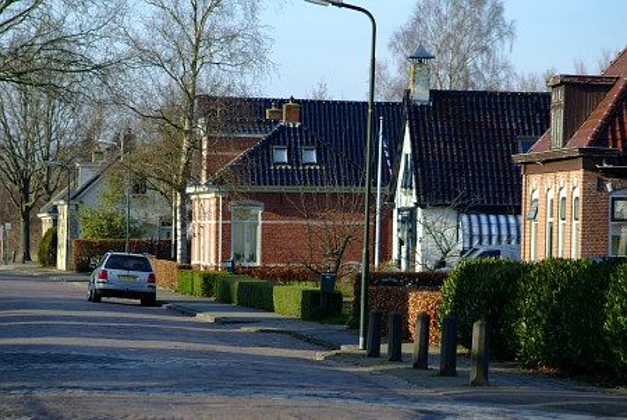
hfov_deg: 10.1
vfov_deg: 6.8
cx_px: 314
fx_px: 3539
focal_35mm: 203
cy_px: 210
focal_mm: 135
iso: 200
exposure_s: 1/750
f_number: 4.5
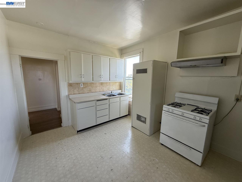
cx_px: 121
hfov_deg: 102.1
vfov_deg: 85.7
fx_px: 98
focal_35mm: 14
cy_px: 91
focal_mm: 2.22
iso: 80
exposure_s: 1/99
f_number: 2.2
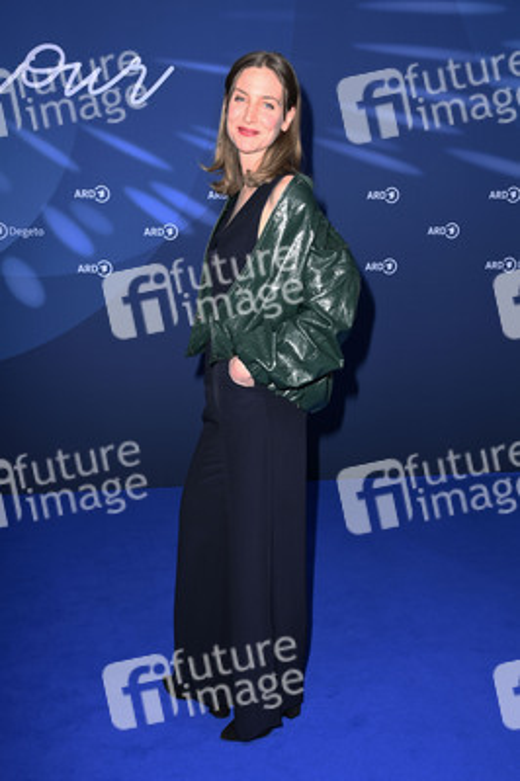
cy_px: 390
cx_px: 260
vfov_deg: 43.6
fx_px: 977
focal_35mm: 45
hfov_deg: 29.8
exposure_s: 1/250
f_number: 6.3
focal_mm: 45
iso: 640
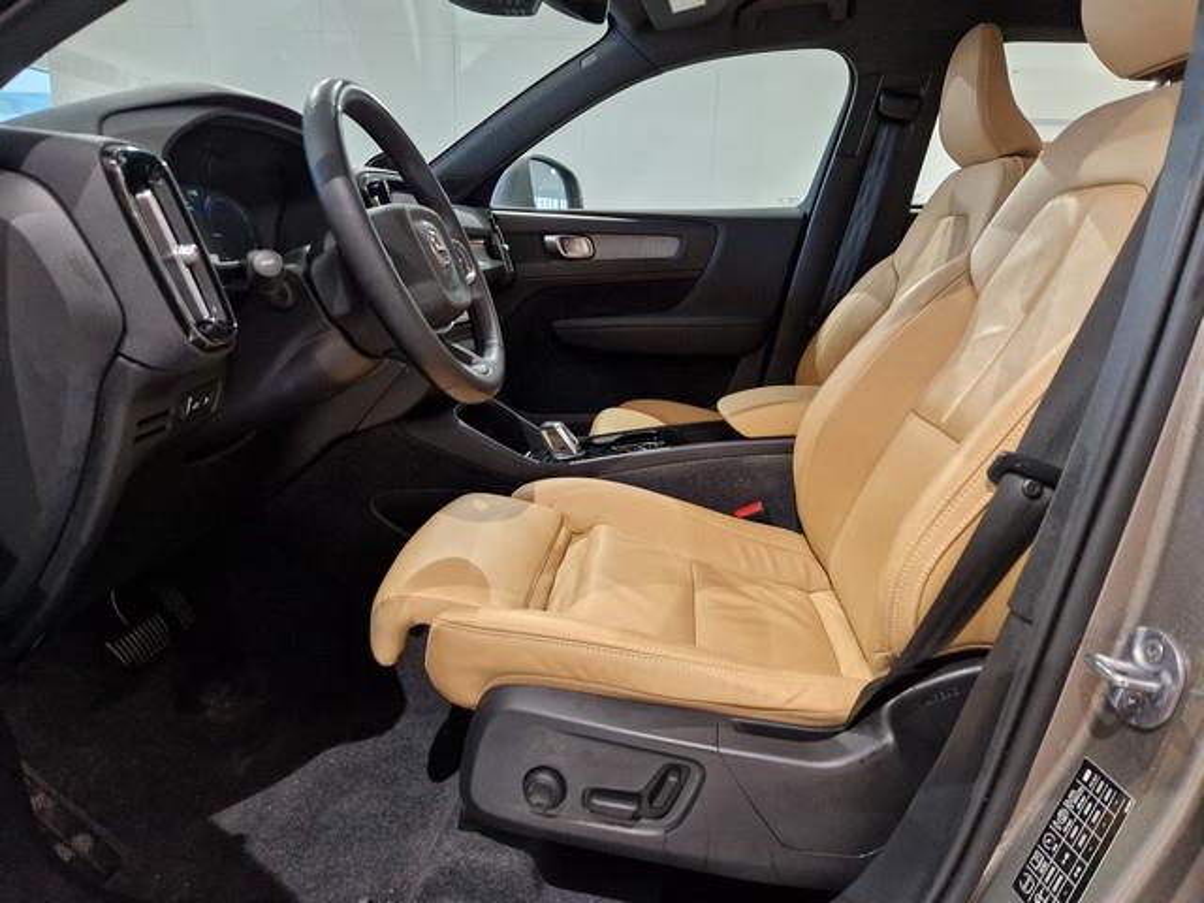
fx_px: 800
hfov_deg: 73.9
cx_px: 602
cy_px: 452
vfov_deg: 58.9
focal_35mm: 23
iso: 400
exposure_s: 1/100
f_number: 1.8
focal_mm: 5.4
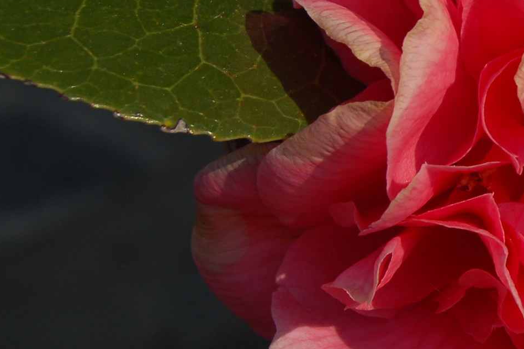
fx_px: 2647
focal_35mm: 182
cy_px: 140
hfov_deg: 11.1
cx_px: 624
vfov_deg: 7.5
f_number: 10
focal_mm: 48
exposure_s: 1/400
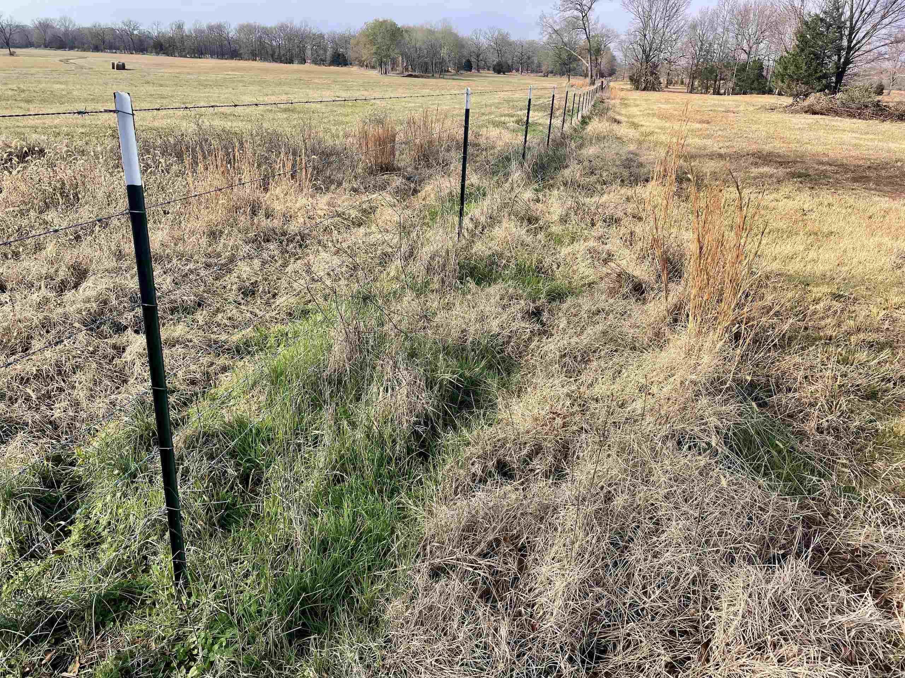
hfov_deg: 67.3
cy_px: 339
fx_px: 680
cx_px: 452
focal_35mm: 26
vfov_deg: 53.1
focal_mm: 4.2
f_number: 1.6
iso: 32
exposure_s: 1/1276
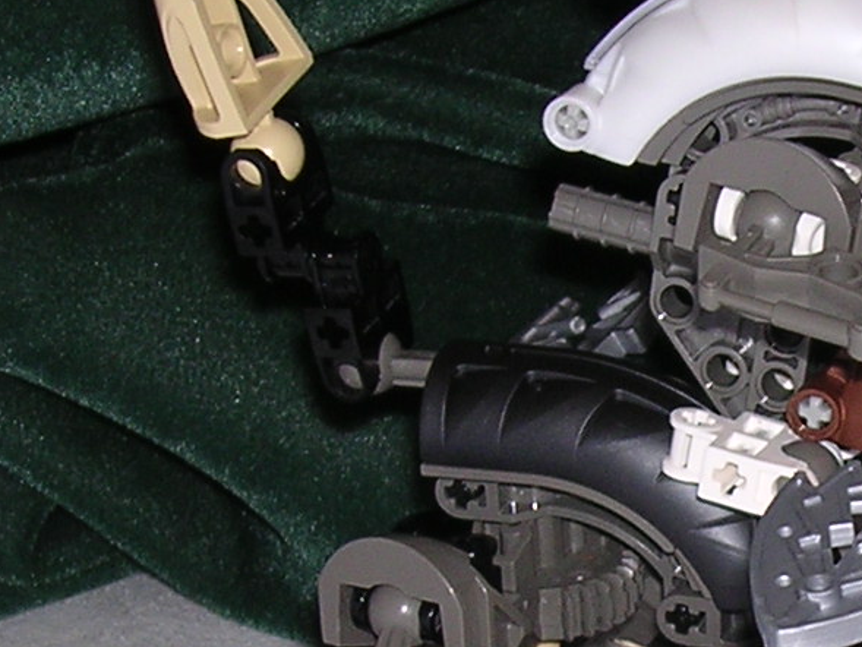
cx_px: 837
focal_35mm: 160
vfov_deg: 9.2
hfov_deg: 12.2
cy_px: 613
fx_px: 3985
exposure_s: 1/60.1
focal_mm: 7.1
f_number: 3
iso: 100
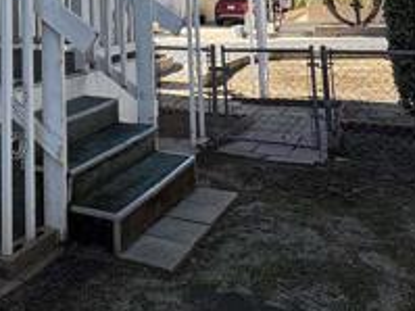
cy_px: -33
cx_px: 60
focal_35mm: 45
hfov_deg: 39.7
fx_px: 539
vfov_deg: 29.0
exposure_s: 1/821
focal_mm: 2.22
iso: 64
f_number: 2.2
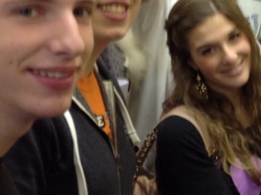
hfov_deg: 19.5
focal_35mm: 94
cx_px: 326
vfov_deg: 15.6
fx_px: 707
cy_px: 76
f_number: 2.4
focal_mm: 4.28
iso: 160
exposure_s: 1/15
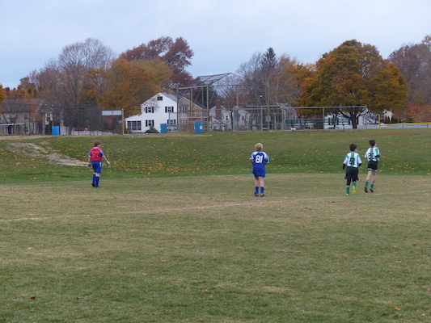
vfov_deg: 16.6
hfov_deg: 22.0
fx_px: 1108
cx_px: 216
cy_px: 162
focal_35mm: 89
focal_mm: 16
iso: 250
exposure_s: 1/500
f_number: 2.8
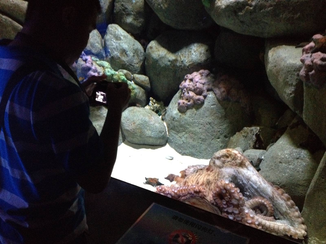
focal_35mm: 35
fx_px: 330
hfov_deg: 52.6
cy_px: 122
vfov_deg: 40.7
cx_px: 163
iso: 800
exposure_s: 1/15
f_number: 2.4
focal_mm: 4.28
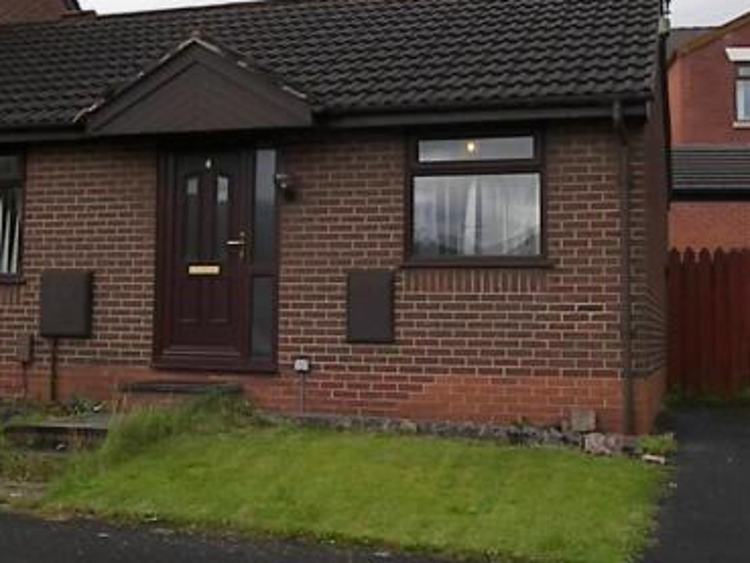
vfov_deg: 24.4
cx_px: 310
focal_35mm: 60
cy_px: 227
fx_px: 1300
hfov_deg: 32.1
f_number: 3.2
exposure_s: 1/3200
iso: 400
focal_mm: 7.9
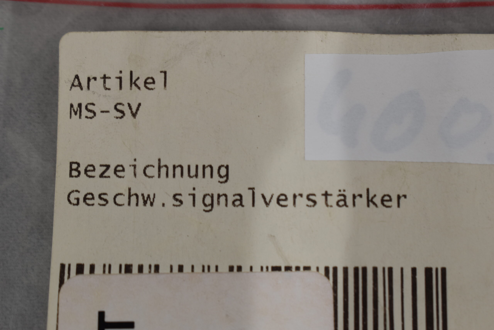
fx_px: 1132
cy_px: 165
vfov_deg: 16.6
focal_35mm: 82
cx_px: 247
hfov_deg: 24.6
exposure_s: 1/60
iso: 280
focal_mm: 55
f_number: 8
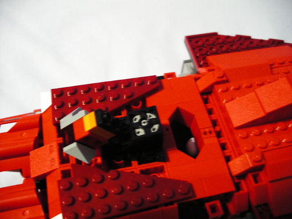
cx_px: 146
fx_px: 312
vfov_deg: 38.7
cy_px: 110
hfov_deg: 50.1
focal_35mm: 37
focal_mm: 7.8
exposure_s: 1/4
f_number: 2.8
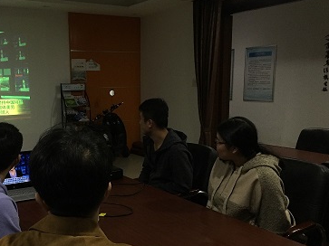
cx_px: 113
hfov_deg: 46.2
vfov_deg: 35.8
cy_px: 150
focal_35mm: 40
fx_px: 380
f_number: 2.2
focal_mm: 4.15
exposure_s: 1/33
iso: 200
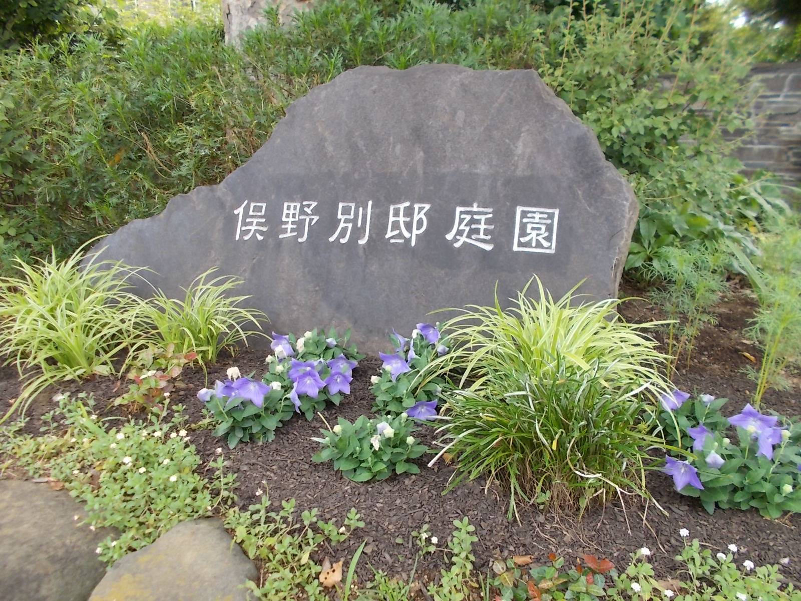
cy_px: 300
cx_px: 400
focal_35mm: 26
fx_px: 602
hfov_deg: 67.3
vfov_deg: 53.1
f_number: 3.2
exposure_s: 1/100
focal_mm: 4.6
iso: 80
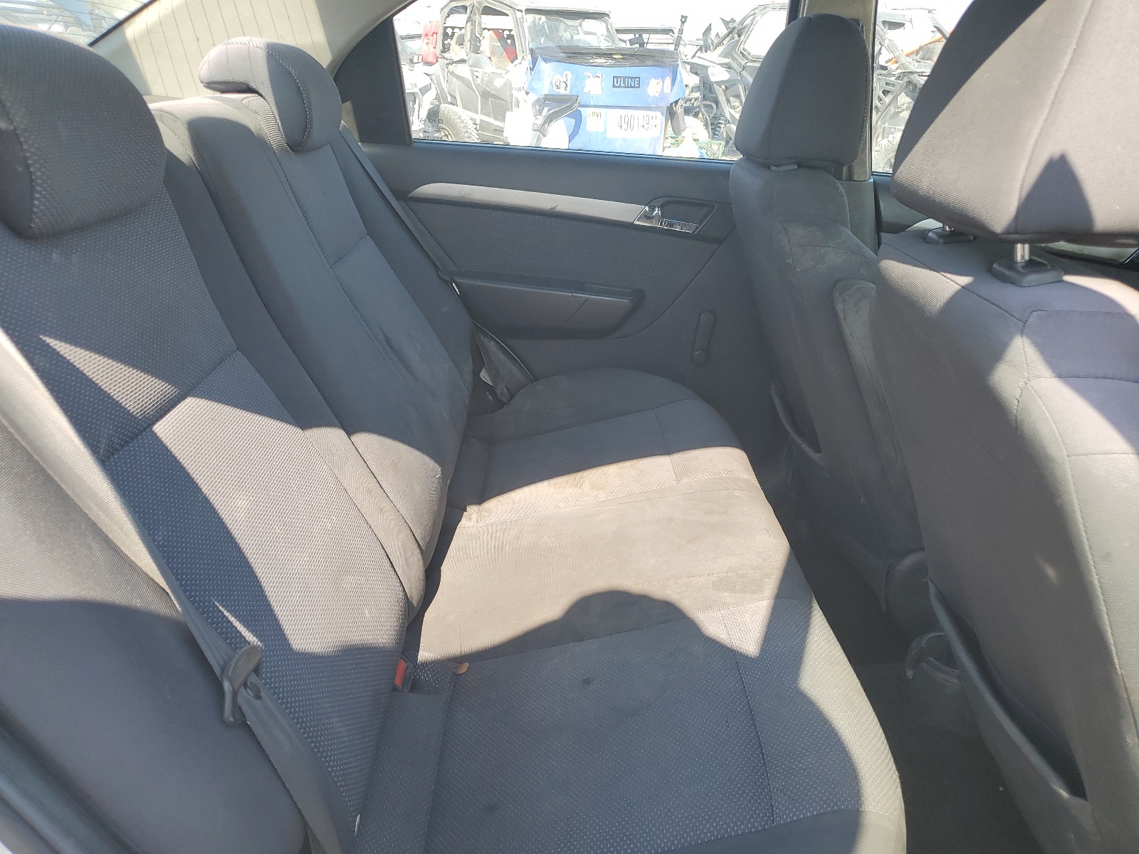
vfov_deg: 53.1
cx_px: 570
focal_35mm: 26
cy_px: 427
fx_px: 856
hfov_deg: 67.3
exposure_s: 1/476
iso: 50
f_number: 1.5
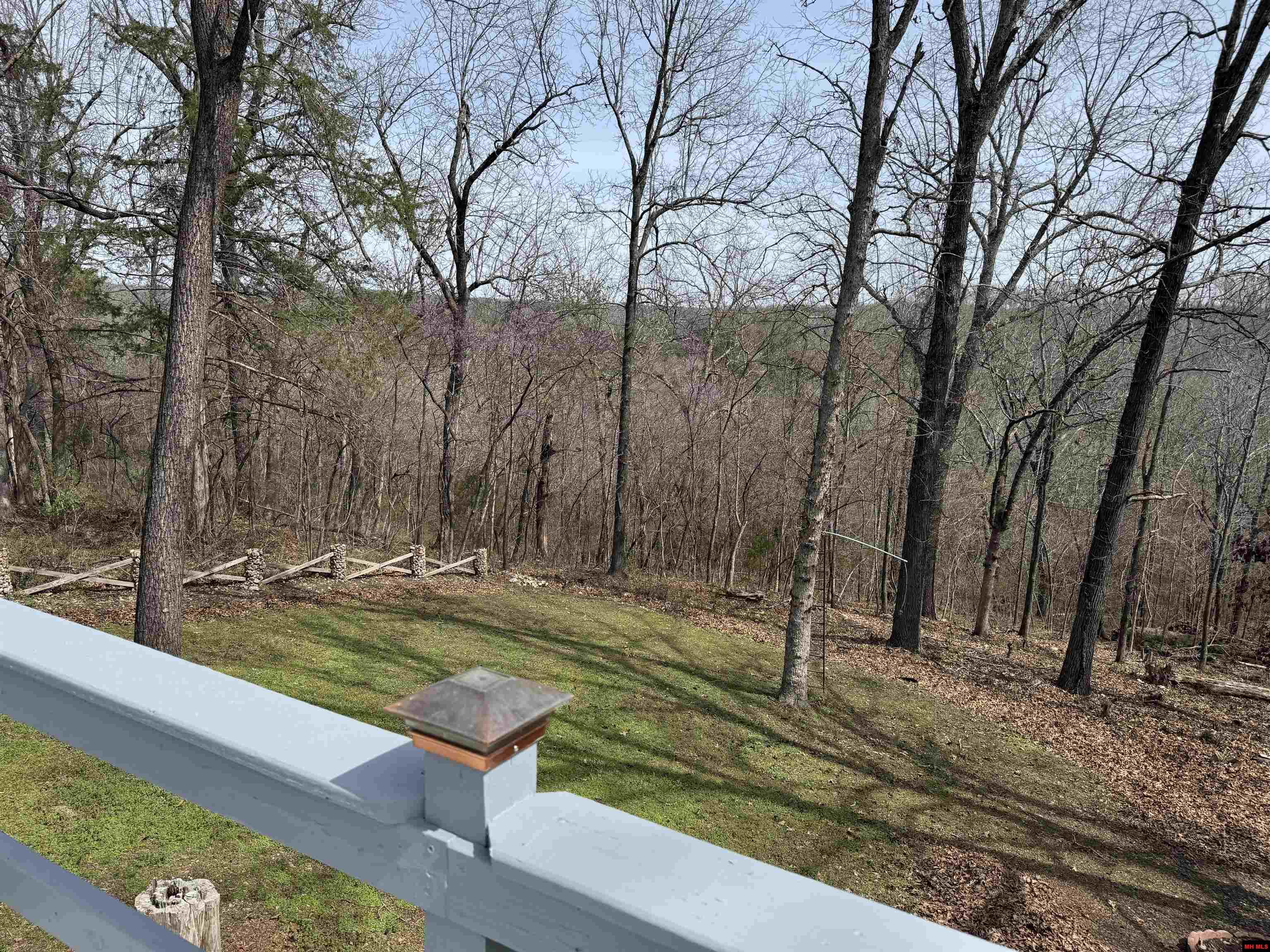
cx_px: 635
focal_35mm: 24
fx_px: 881
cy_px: 476
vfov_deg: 56.8
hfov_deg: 71.6
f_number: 1.78
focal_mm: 6.76
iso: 80
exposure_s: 1/3413
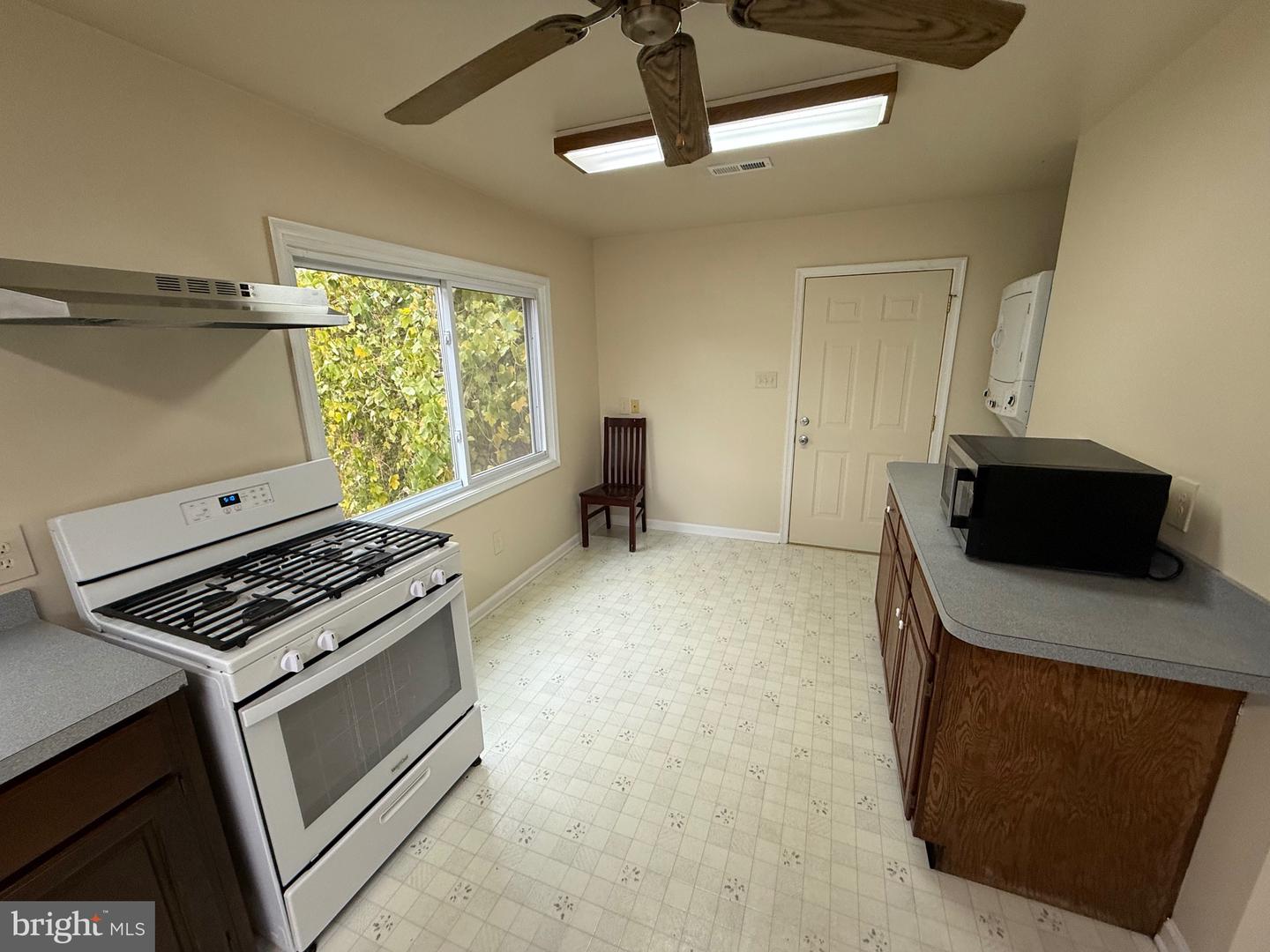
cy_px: 476
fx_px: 514
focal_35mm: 14
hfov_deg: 102.1
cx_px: 635
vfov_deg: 85.7
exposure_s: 1/120
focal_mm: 2.22
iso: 250
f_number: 2.2
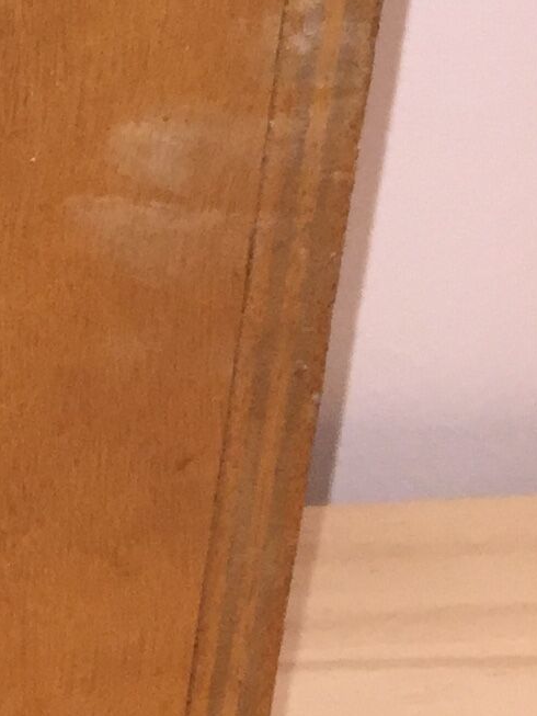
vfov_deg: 13.1
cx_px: -782
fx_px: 2998
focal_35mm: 145
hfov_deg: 9.1
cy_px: -263
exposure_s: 1/33
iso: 50
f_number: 2.2
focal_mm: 4.15
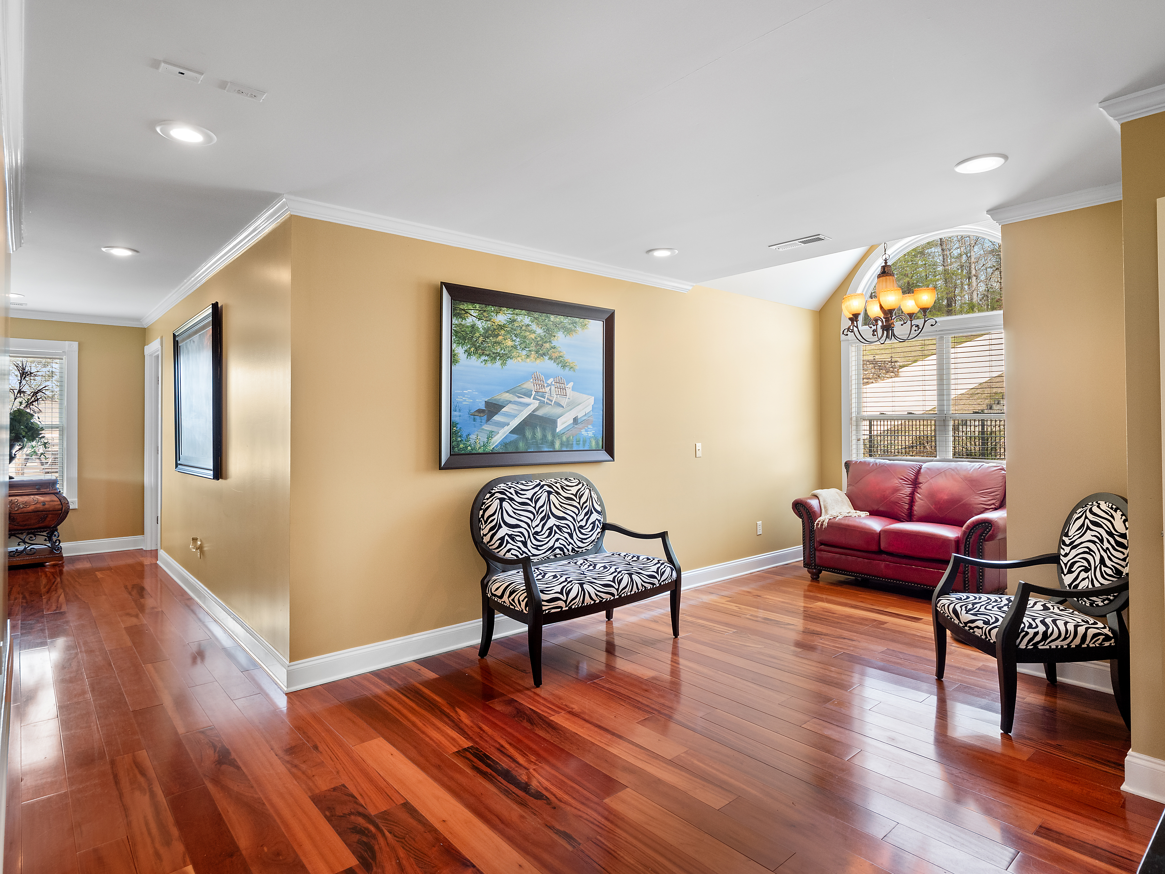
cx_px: 582
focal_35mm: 18
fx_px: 606
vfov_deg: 71.6
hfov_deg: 87.8
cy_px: 437
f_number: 5.6
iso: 200
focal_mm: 9
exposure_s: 1/8
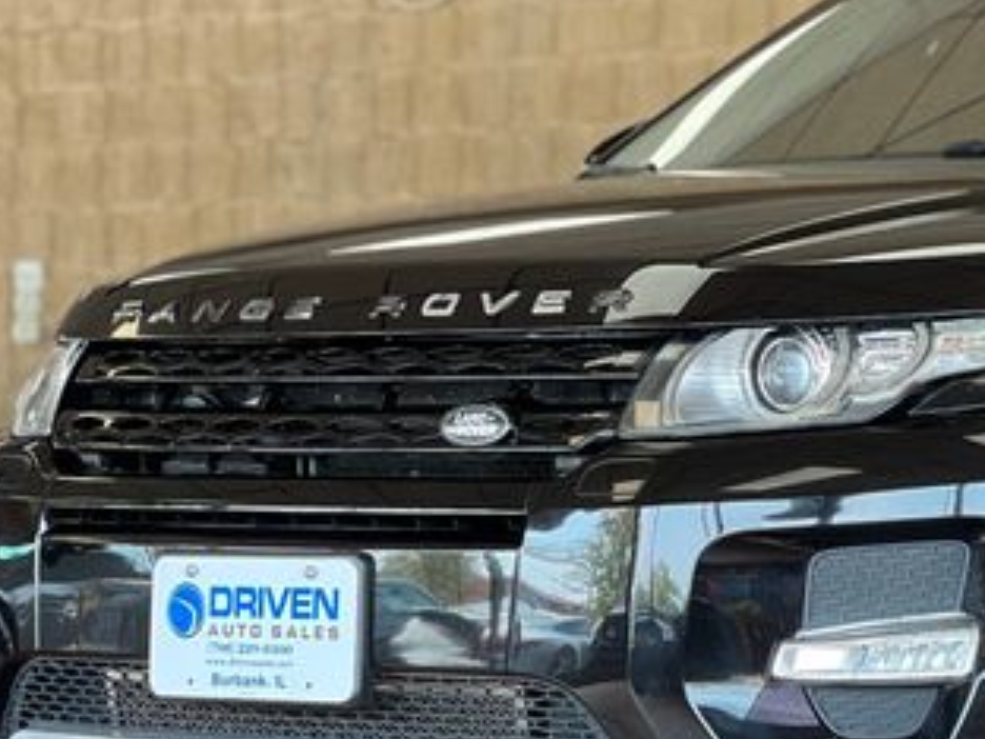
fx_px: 4496
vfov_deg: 9.4
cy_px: 597
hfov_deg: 12.4
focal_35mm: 158
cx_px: 887
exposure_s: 1/120
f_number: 2.8
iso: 200
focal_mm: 9
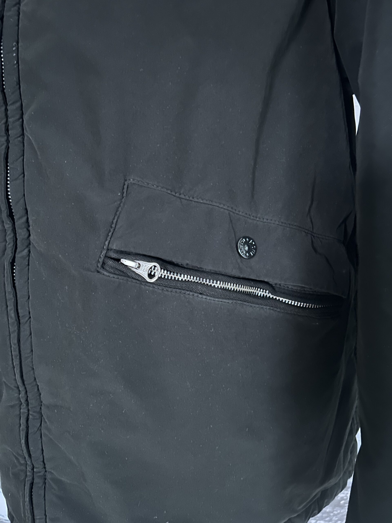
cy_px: 262
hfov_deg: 53.1
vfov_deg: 67.3
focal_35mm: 26
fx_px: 393
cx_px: 196
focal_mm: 5.7
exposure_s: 1/17
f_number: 1.5
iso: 800
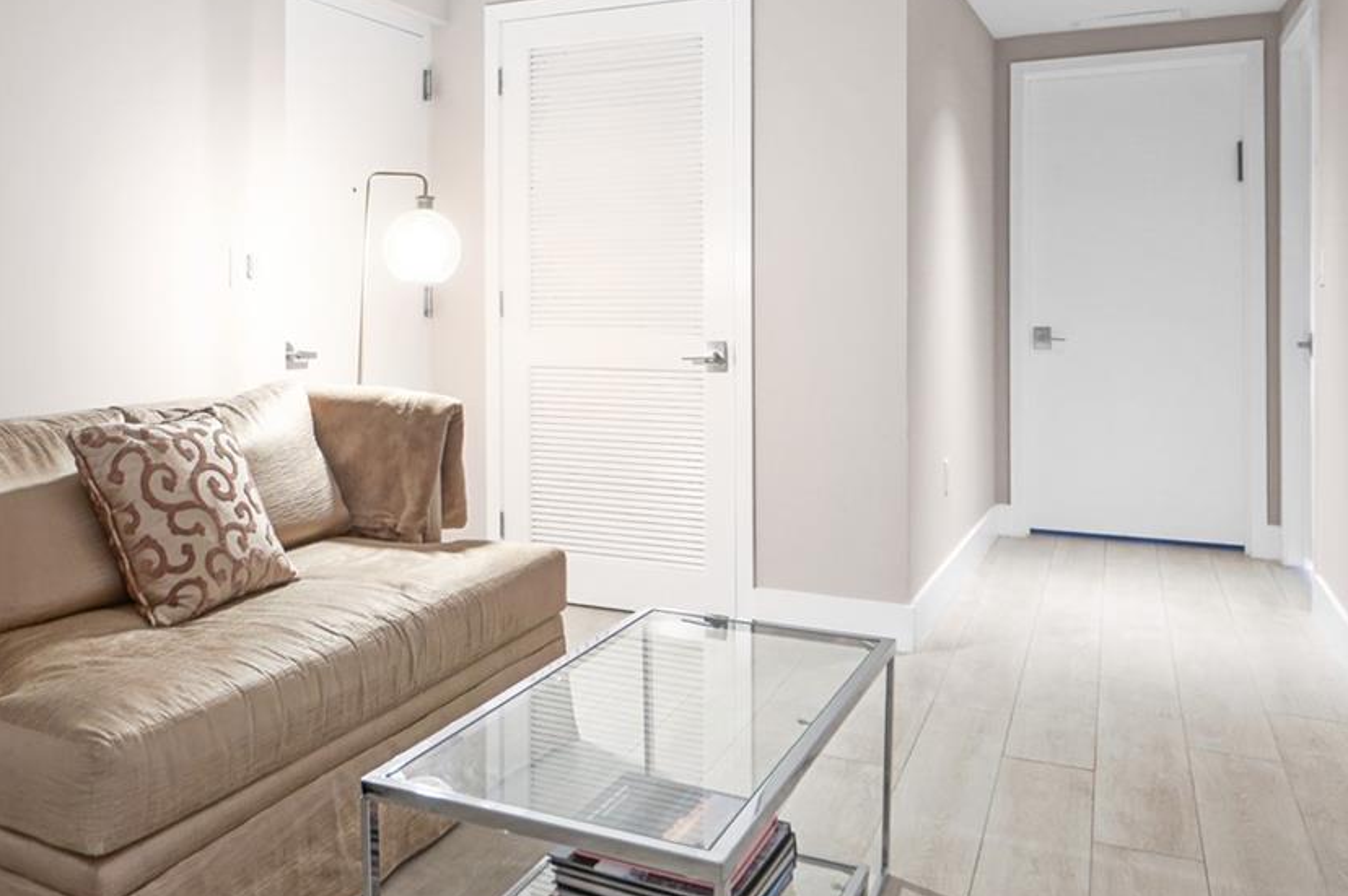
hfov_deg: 60.7
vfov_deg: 44.3
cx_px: 361
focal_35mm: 29
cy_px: 299
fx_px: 1085
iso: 200
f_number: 4
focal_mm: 10
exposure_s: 1/13
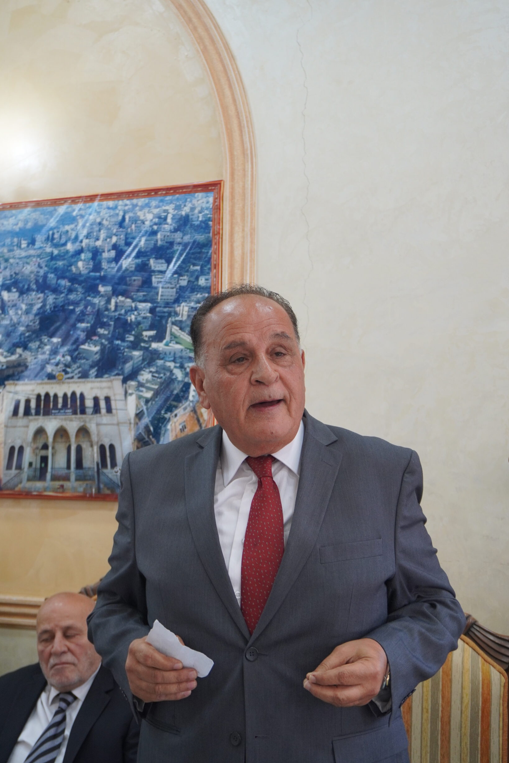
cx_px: 265
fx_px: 965
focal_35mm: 46
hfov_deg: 29.5
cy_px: 374
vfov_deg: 43.1
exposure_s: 1/160
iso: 640
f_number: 5
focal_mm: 29
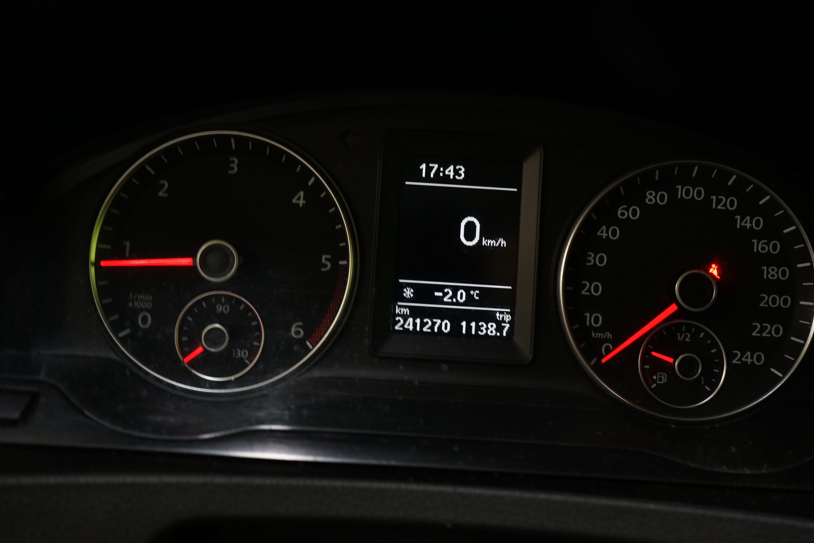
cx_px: 443
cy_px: 247
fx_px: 746
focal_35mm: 33
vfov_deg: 39.9
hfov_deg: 57.1
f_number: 5.6
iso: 2000
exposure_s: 1/25
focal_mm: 30
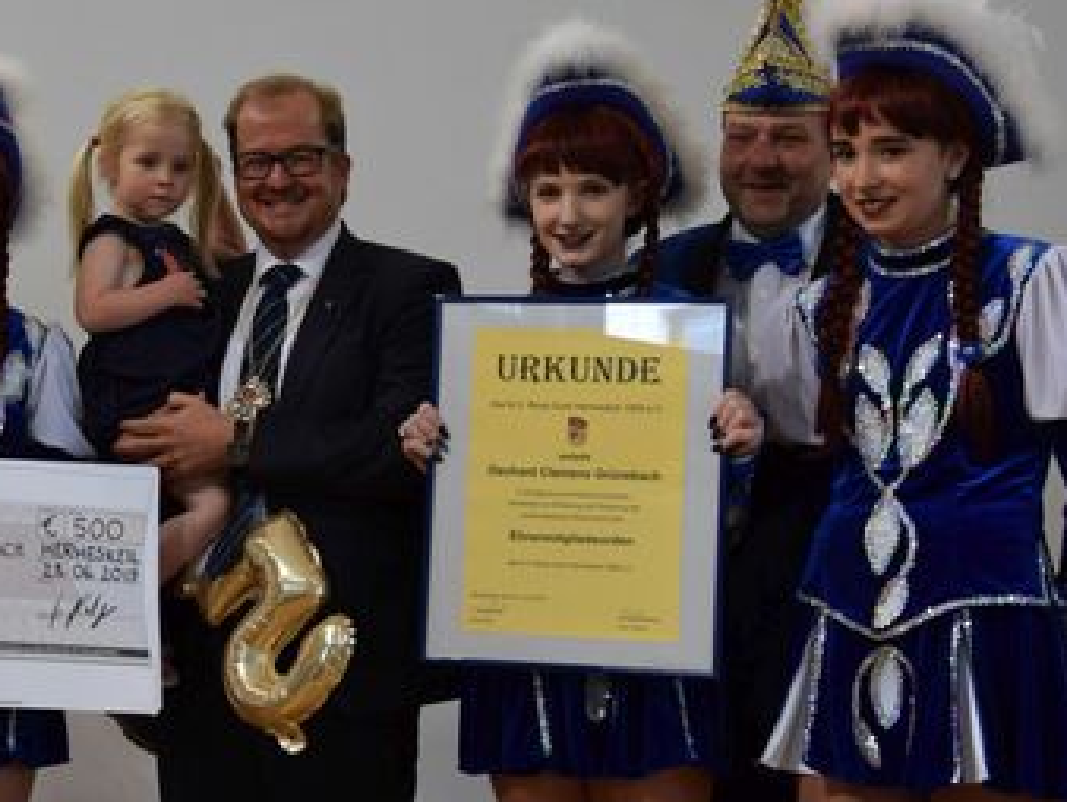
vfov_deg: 17.0
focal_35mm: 87
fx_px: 2684
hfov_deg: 22.2
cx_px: 212
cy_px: 379
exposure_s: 1/60
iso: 400
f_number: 4.2
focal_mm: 34
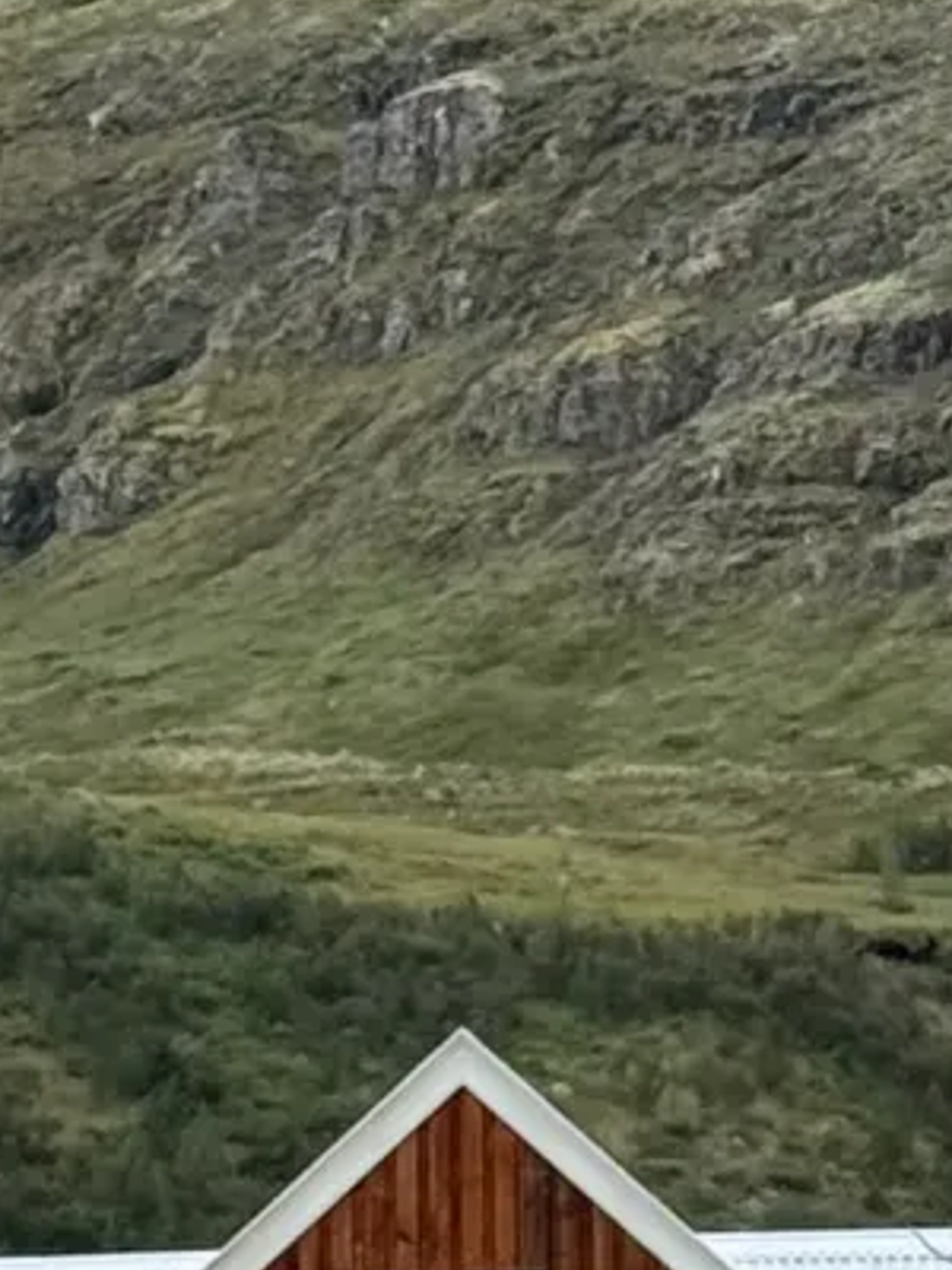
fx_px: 11257
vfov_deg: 6.4
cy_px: 117
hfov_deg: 4.8
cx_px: 993
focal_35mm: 307
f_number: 1.78
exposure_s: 1/563
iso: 64
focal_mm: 6.86
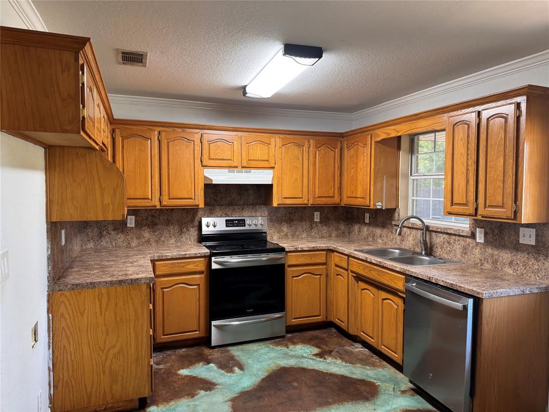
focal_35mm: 24
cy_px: 206
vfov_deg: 56.8
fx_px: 381
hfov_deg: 71.6
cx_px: 274
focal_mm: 6.76
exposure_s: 1/60
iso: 200
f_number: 1.78
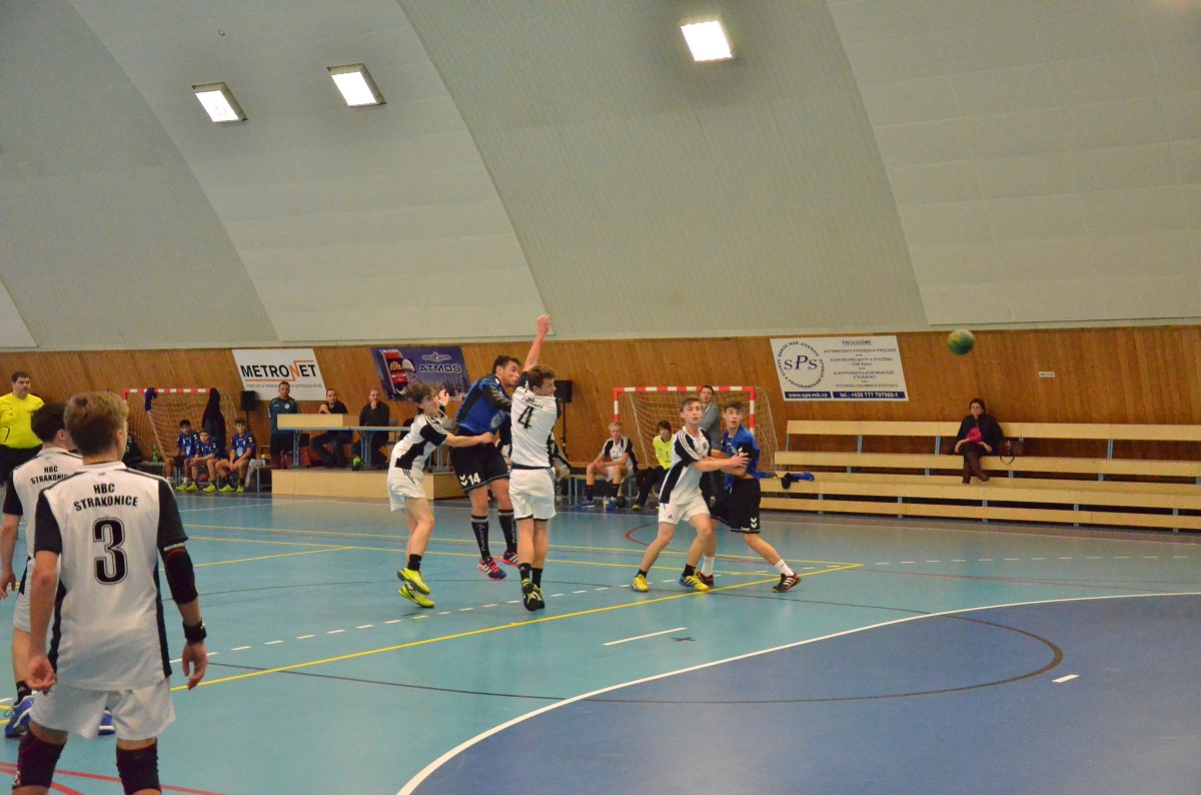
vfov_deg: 25.6
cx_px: 600
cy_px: 398
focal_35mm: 52
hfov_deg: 37.9
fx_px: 1747
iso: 6400
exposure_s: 1/800
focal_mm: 35
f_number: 4.5
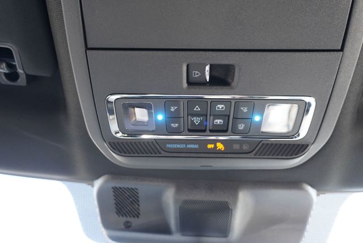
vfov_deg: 45.8
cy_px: 122
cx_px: 182
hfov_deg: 64.5
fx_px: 288
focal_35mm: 28
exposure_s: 1/60
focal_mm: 19
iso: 500
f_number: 4
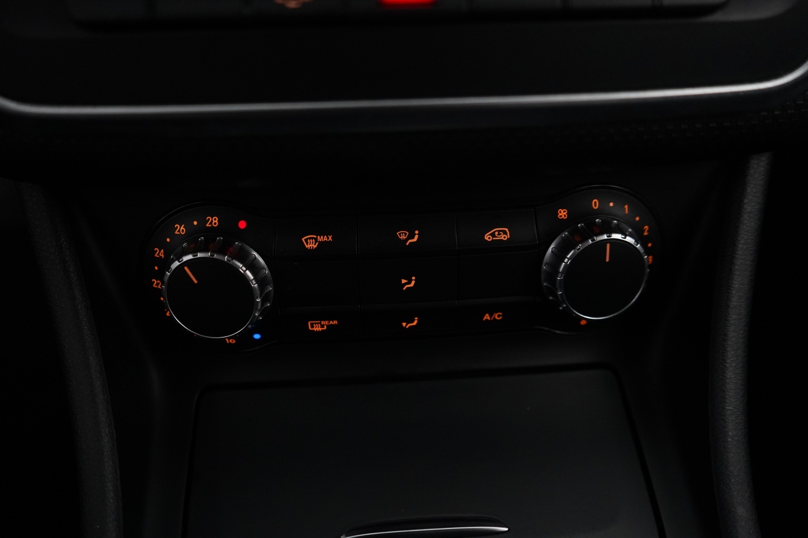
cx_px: 404
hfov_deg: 65.5
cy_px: 269
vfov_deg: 46.4
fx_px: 628
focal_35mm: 28
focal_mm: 28
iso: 4000
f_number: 3.5
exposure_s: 1/60
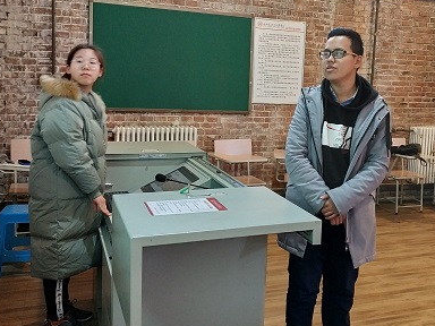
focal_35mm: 40
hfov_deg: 46.0
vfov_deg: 35.9
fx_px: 503
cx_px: 292
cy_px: 134
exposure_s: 1/25
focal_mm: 3.94
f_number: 1.9
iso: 400
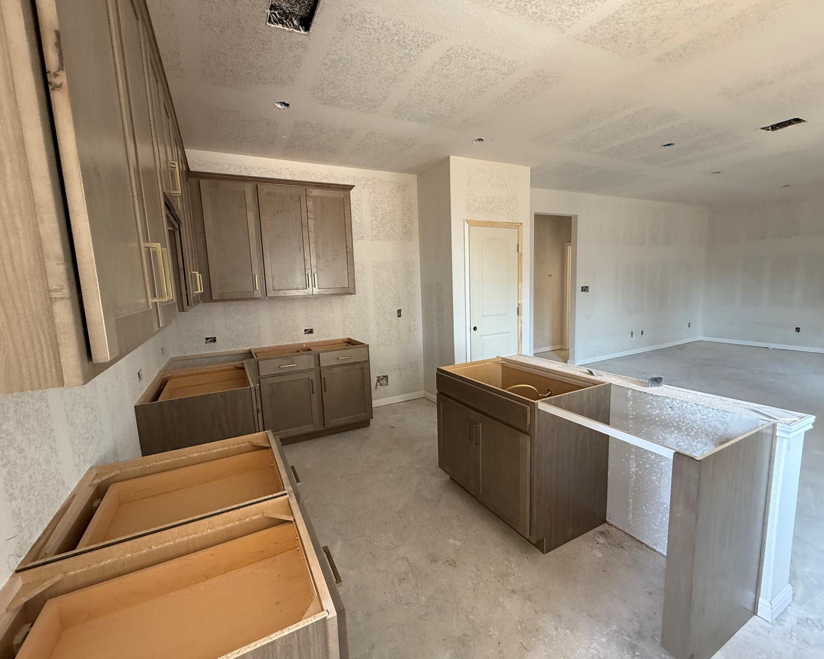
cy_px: 331
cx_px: 406
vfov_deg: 84.0
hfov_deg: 96.8
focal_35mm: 15
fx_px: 366
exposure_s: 1/88
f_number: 2.2
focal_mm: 2.22
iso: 320
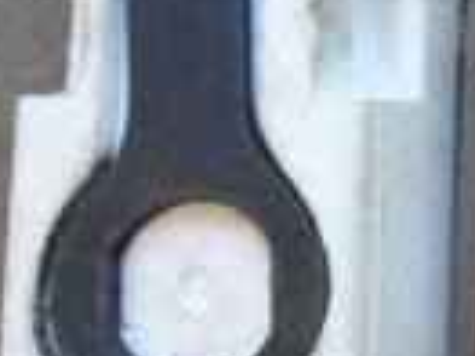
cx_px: 1164
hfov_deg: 12.2
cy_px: 149
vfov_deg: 11.7
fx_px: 1741
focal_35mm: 127
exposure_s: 1/160
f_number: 3.5
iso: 2000
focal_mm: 16
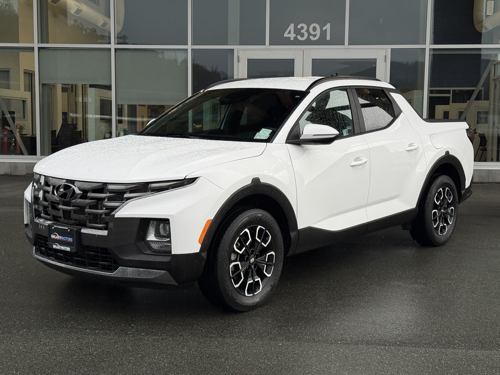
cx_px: 250
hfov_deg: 39.7
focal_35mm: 48
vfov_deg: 30.3
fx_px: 693
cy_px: 188
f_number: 1.78
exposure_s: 1/810
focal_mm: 6.76
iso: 64
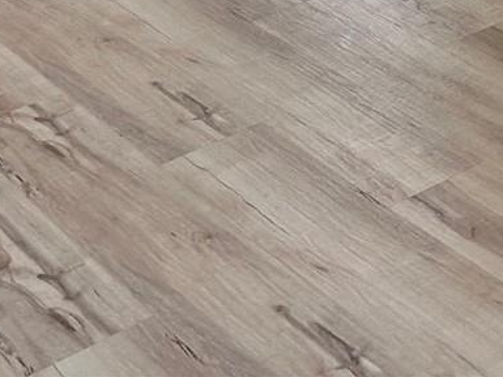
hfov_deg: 16.0
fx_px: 1570
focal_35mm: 108
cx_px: 841
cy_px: -404
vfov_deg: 12.0
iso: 40
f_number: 1.5
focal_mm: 5.7
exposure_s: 1/183
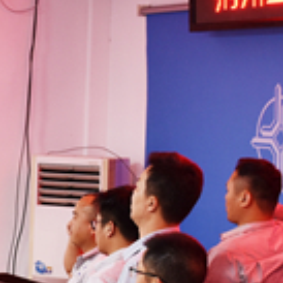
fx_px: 1341
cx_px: 45
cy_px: 160
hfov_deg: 12.0
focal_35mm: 145
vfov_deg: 12.0
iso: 250
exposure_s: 1/10
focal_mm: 24
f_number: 3.8
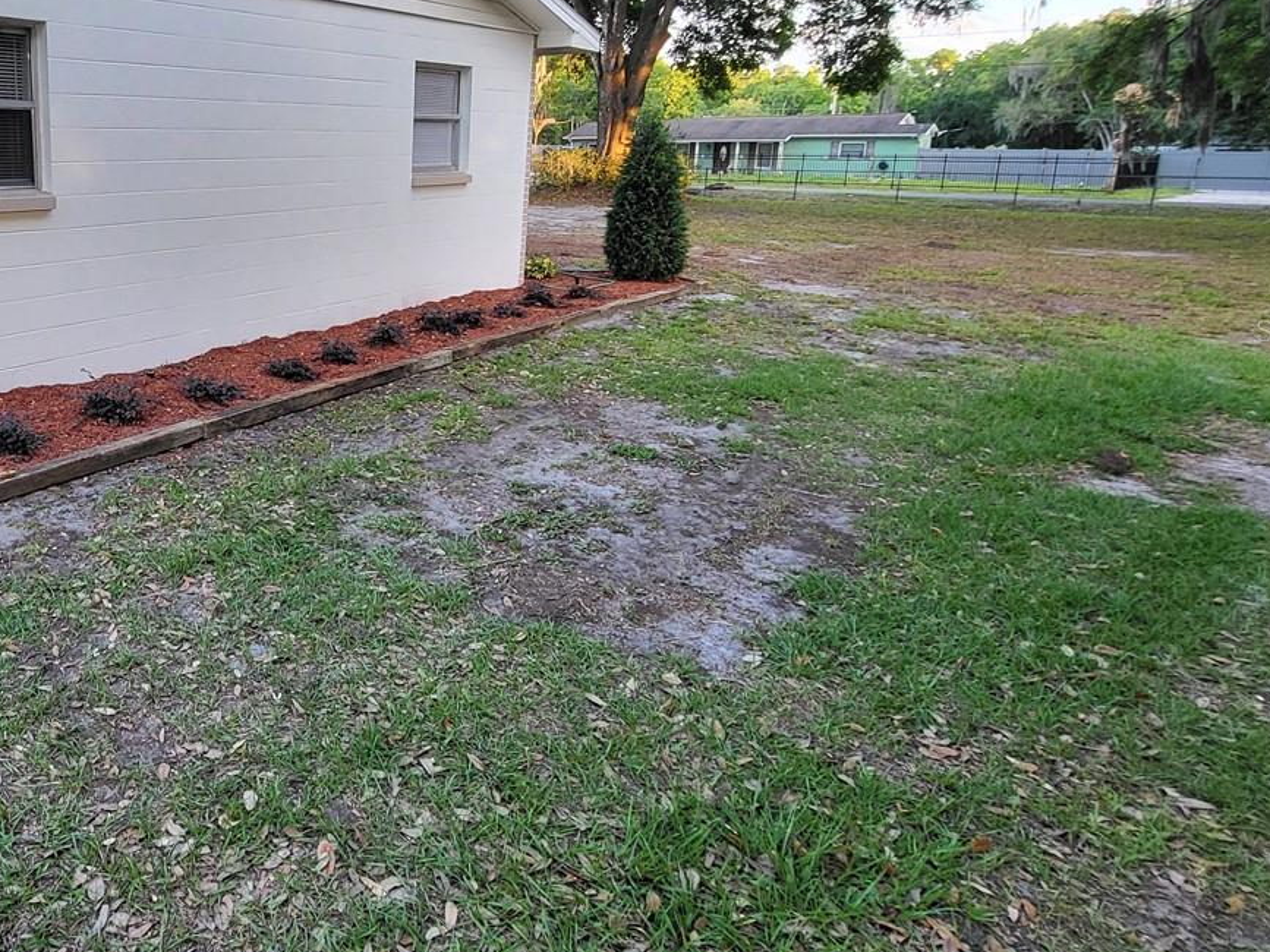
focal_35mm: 24
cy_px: 330
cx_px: 223
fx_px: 880
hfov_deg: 64.1
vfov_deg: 55.8
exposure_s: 1/60
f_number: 2.2
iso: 40
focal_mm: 1.74
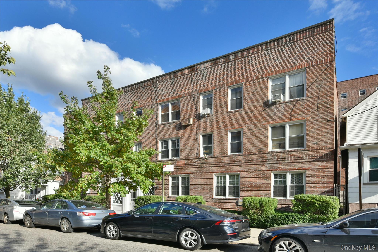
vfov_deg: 73.8
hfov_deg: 96.7
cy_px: 126
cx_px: 189
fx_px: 168
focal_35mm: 16
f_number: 9
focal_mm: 16
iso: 500
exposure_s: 1/500
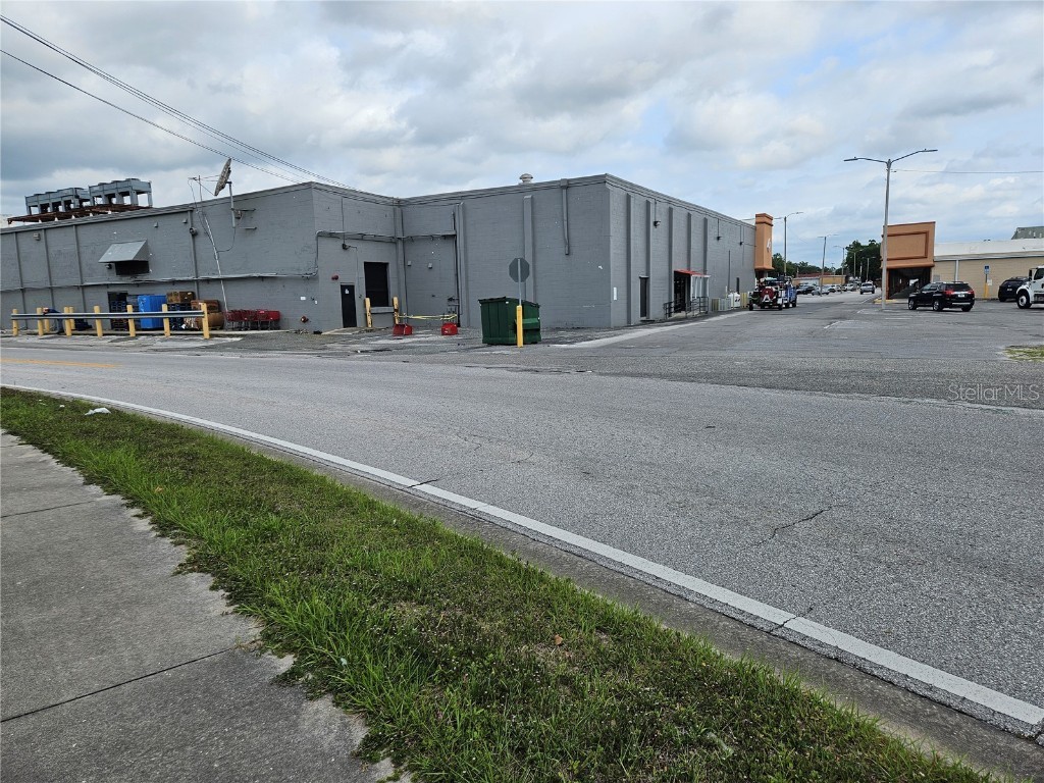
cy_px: 392
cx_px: 522
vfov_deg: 58.9
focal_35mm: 23
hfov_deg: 73.9
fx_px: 694
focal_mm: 5.4
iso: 25
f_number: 1.8
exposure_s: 1/2283
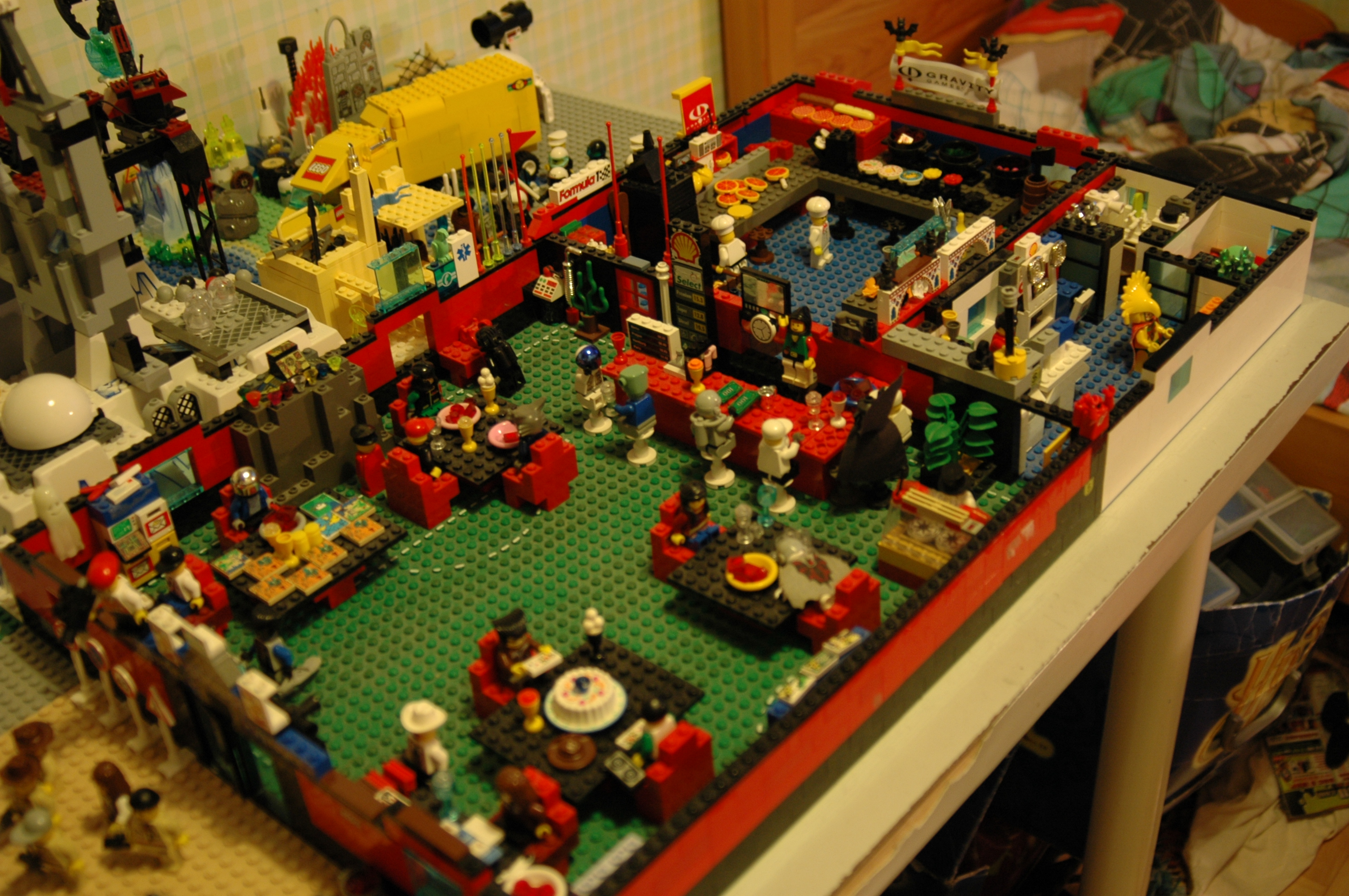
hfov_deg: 46.4
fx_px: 1572
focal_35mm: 42
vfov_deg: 31.8
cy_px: 448
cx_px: 674
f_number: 3.3
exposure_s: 1/5
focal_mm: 28
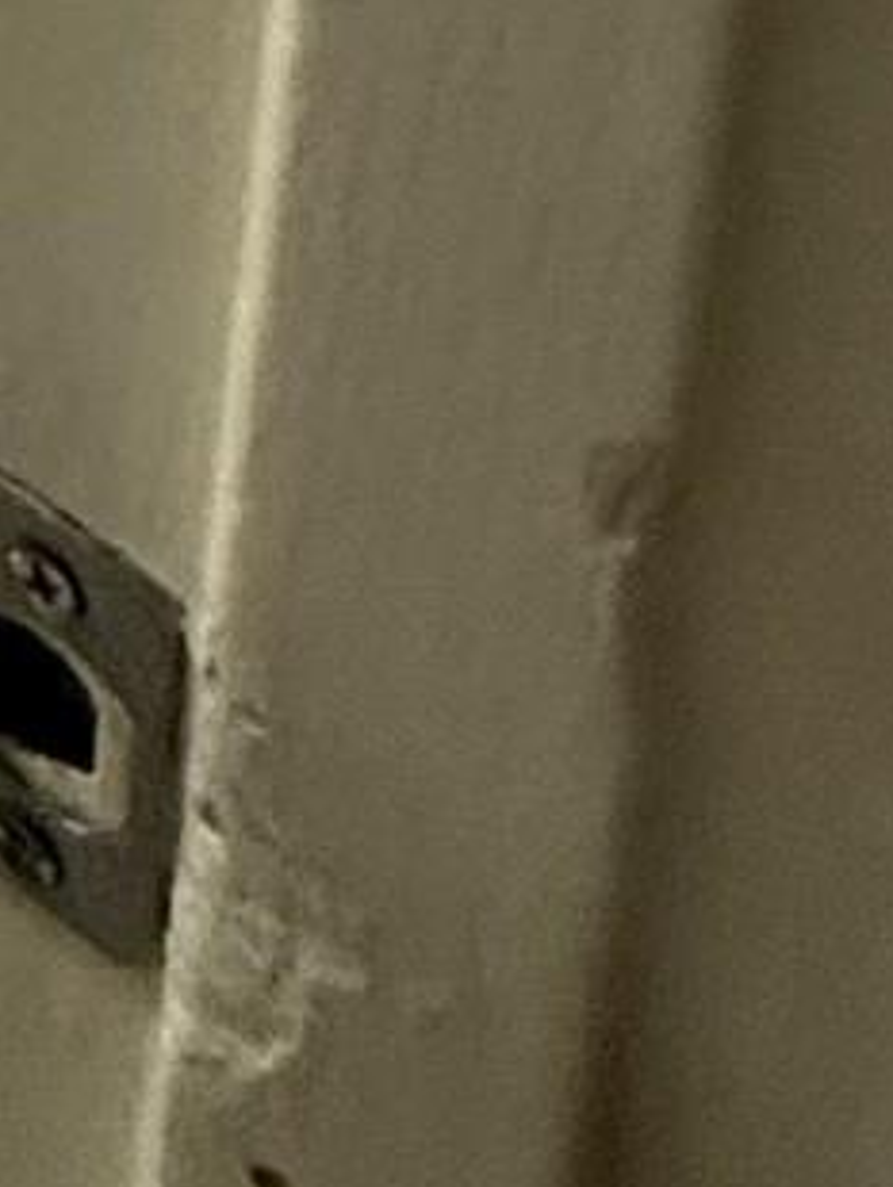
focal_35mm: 104
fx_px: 3572
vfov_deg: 9.2
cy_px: -3136
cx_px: -2027
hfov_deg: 9.7
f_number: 2.2
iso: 200
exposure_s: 1/120
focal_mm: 2.22
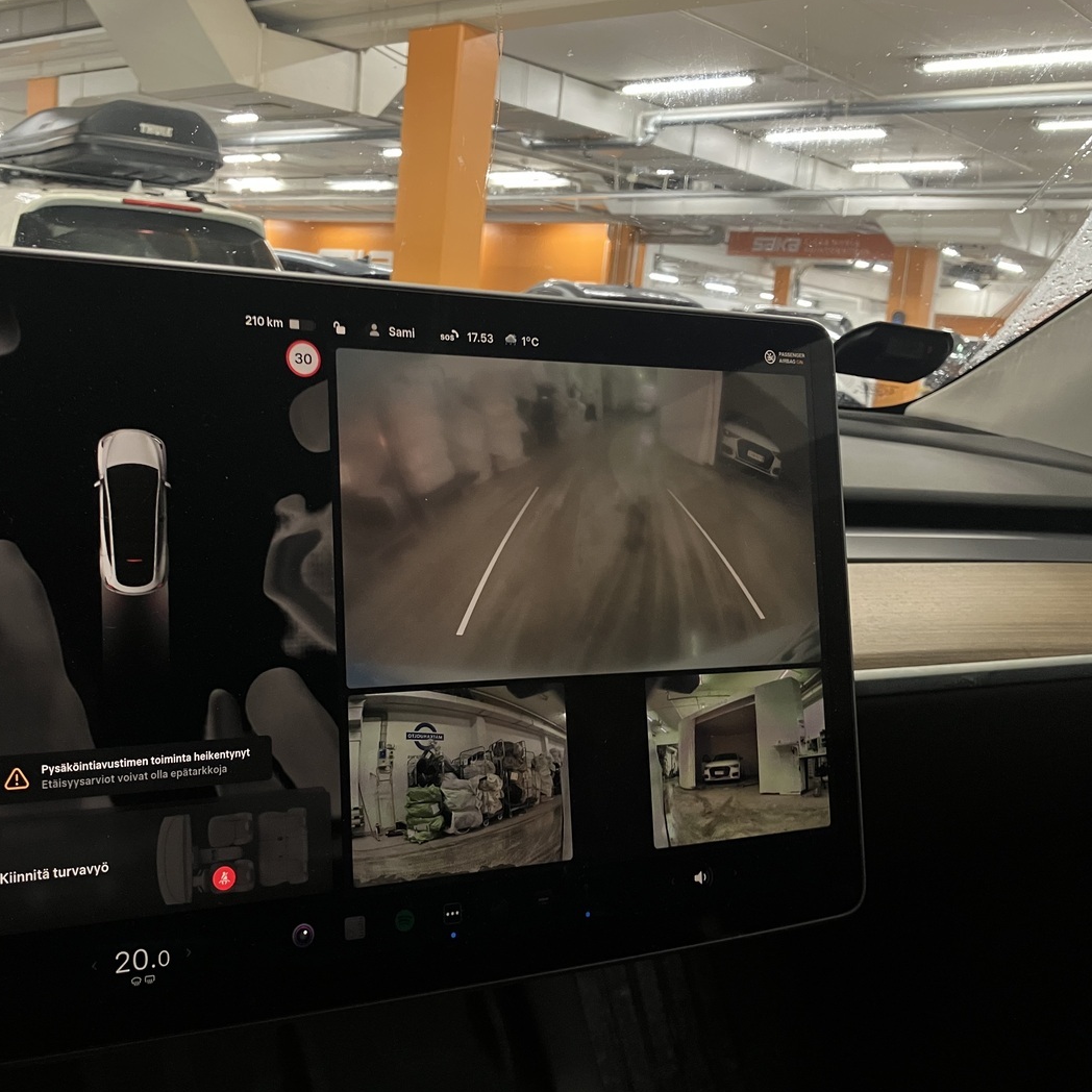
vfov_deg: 48.5
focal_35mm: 34
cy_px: 550
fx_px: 1213
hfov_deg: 48.1
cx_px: 425
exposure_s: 1/48
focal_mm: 3.99
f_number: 1.8
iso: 160
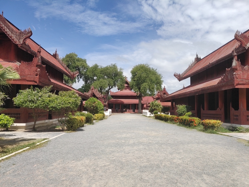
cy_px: 94
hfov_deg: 60.0
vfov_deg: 46.8
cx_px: 124
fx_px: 216
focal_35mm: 30
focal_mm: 4.35
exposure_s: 1/2721
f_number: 1.8
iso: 50
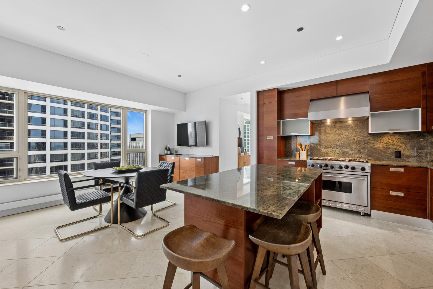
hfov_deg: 104.3
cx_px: 216
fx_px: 168
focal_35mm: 14
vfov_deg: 81.2
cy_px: 144
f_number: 11
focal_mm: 14
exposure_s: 1/30
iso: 400
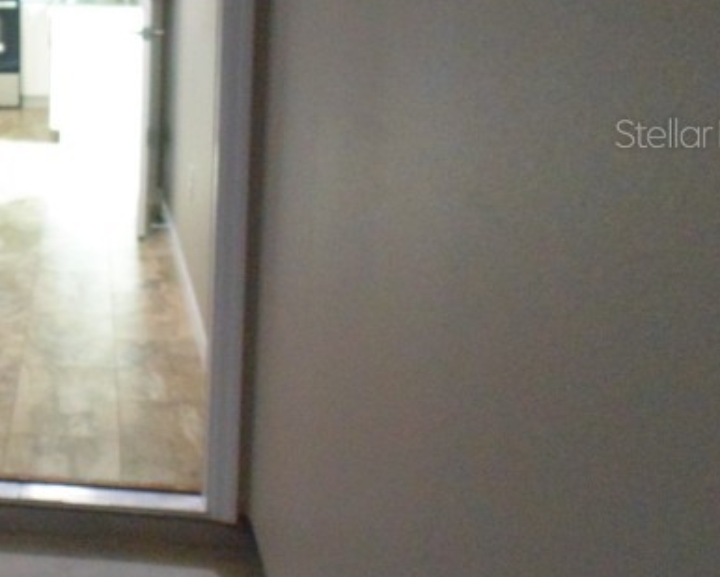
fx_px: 1215
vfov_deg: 26.3
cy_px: 133
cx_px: -164
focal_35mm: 57
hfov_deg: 28.4
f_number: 3.1
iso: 400
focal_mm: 4
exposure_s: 1/30
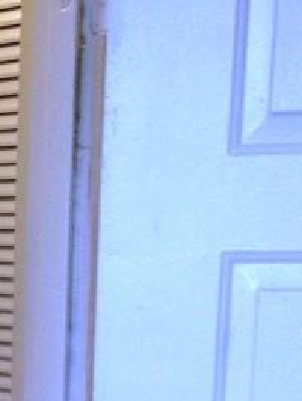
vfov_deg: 14.8
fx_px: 1475
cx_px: -145
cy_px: 531
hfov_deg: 11.2
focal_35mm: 127
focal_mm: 4.12
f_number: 2.4
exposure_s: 1/30
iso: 50
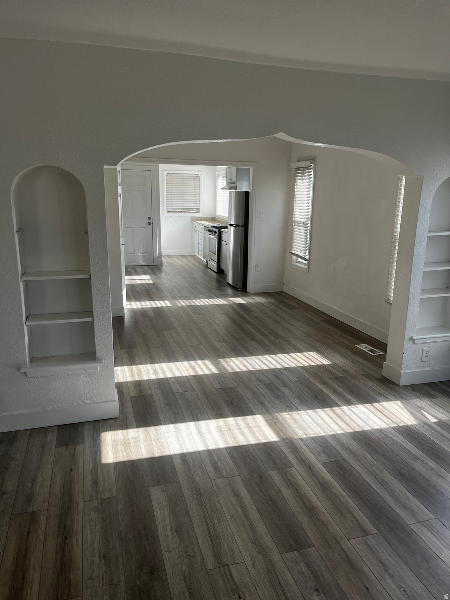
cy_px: 300
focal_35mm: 26
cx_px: 225
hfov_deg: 53.1
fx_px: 451
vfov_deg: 67.3
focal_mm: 5.1
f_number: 1.6
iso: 50
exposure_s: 1/343
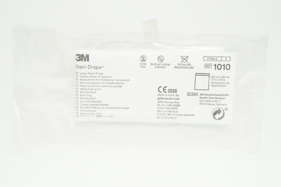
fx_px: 386
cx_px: 140
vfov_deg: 27.2
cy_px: 94
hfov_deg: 40.0
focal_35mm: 50
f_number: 10
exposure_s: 1/15
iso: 400
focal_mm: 33
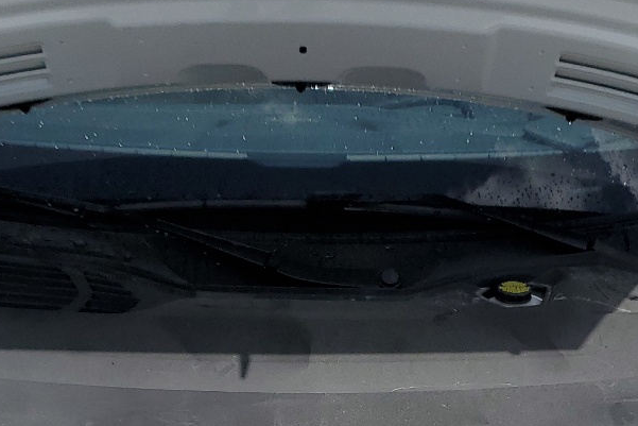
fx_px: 1276
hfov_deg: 28.1
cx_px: 308
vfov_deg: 17.7
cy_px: 556
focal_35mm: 72
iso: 50
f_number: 1.5
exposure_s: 1/10000
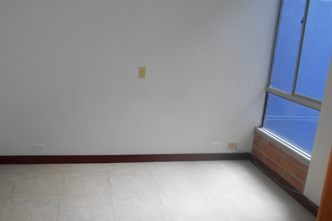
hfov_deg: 60.3
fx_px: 286
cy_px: 95
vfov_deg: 42.2
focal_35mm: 31
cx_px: 158
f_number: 3.2
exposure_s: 1/30
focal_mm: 4.6
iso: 80
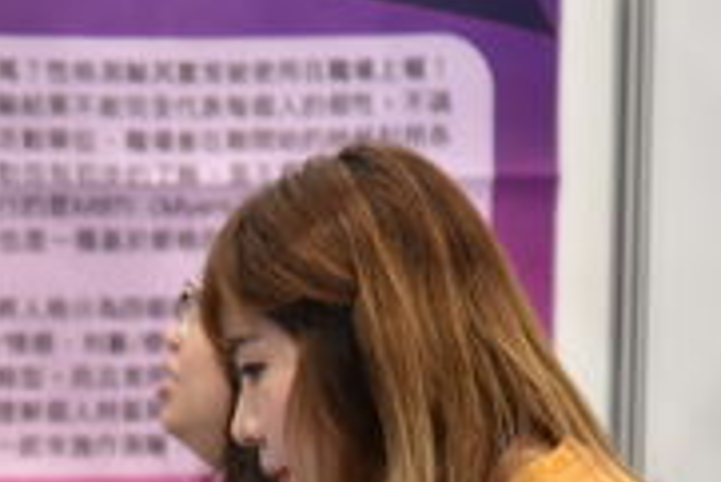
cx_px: -283
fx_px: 5652
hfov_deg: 7.2
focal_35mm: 282
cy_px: 532
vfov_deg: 4.9
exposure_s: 1/100
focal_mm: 85
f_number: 4
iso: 1100
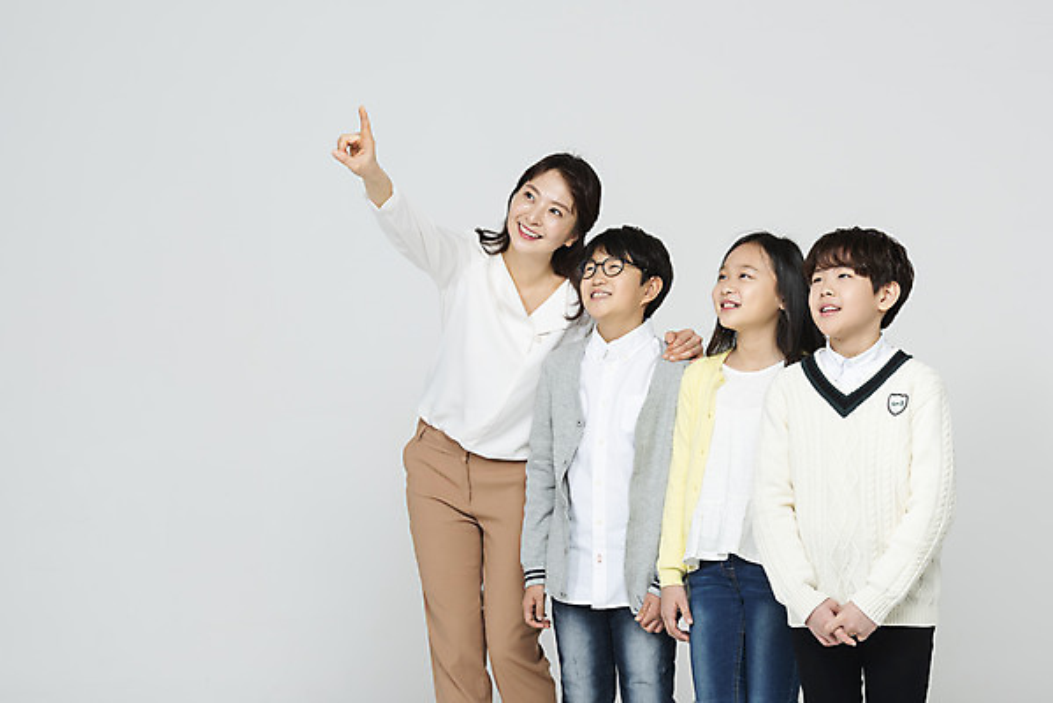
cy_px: 352
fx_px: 2487
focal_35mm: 85
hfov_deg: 23.9
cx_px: 526
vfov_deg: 16.1
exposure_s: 1/125
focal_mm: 85
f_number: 16
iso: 100
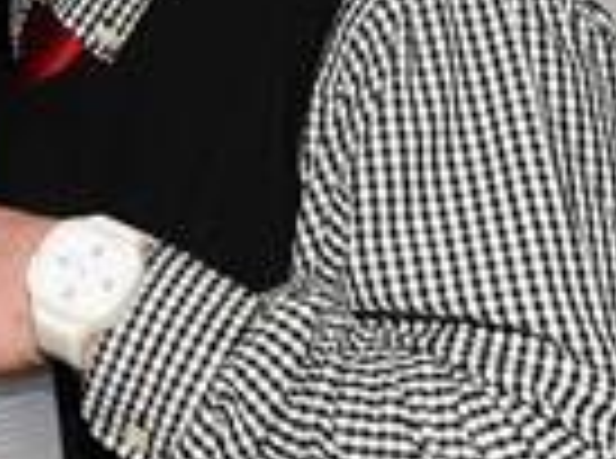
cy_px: 0
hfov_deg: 12.5
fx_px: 2609
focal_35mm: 147
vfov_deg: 10.0
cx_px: -409
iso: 800
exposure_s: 1/250
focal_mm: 38
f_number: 6.7
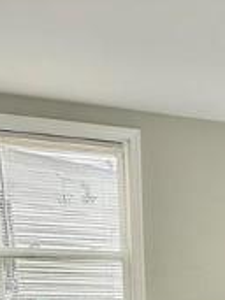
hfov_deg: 21.3
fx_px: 547
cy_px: 404
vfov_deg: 25.7
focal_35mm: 63
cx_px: 281
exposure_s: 1/129
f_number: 2.2
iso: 64
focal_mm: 2.22
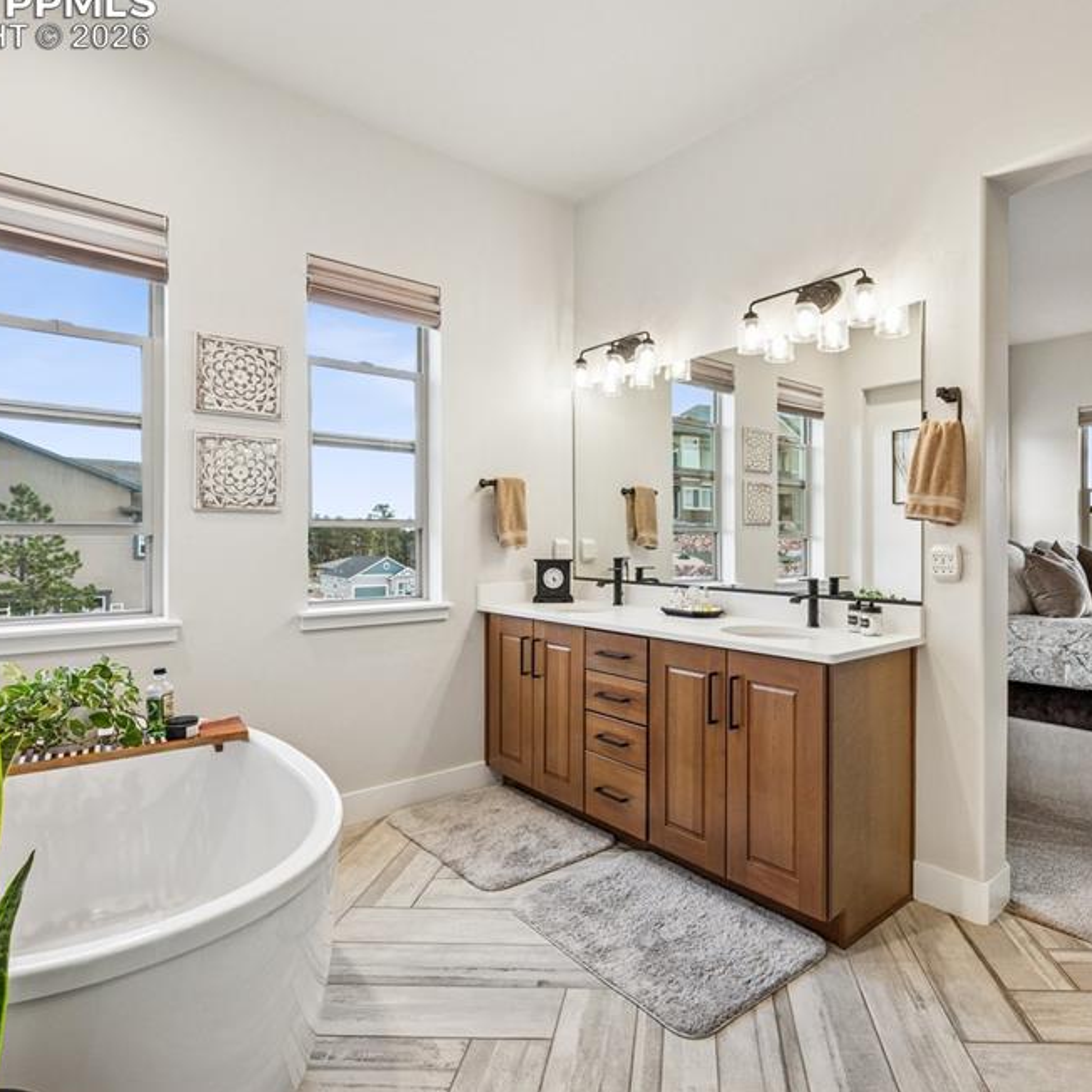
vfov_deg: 74.8
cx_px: 678
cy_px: 528
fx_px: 714
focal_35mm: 20
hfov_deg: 73.6
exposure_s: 1/30
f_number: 11
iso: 800
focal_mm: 15
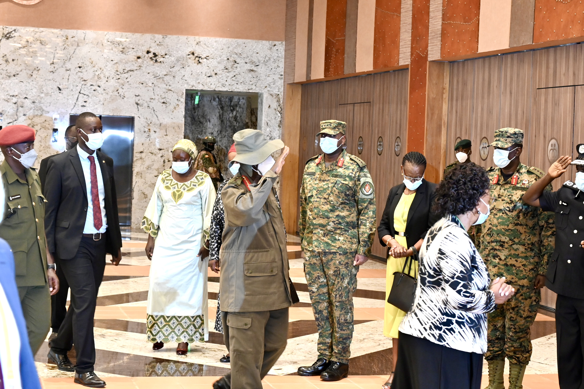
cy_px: 194
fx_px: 1233
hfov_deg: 26.7
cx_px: 292
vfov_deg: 17.9
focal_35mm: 76
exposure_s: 1/80
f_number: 5.6
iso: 3600
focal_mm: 51
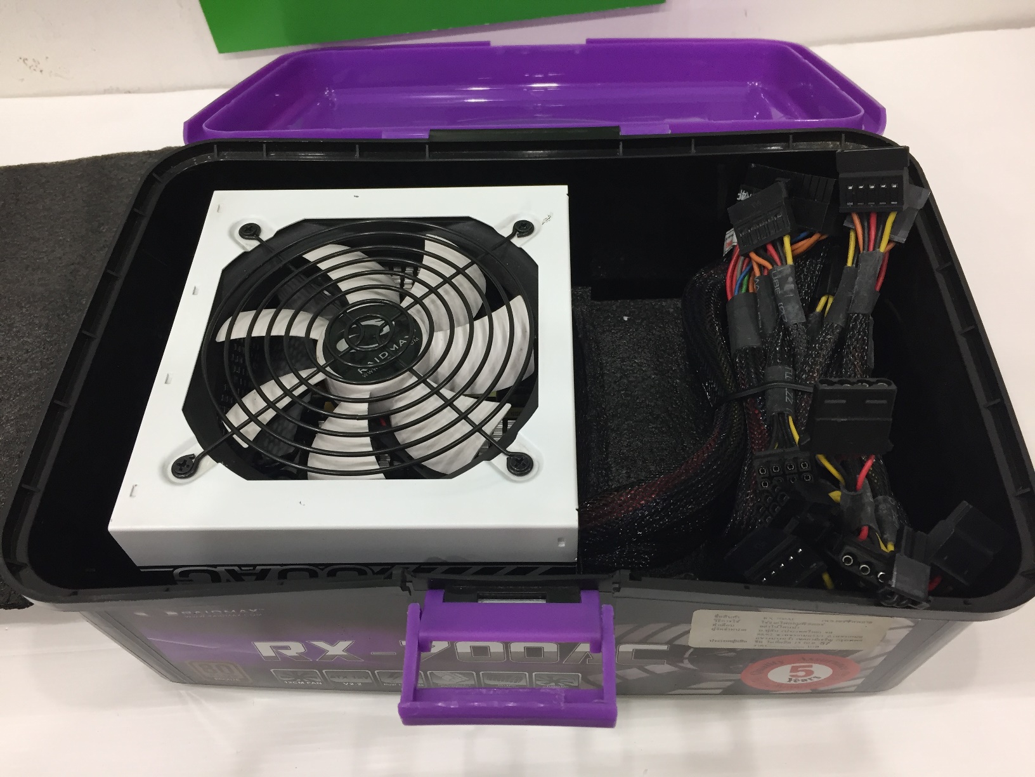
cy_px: 388
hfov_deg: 61.7
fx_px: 867
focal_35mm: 29
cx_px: 518
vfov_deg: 48.2
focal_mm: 4.15
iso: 100
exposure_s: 1/33
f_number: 2.2
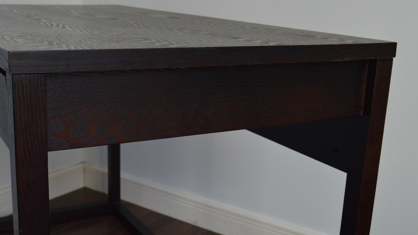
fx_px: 521
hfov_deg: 43.7
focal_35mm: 47
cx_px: 190
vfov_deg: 25.4
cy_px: 124
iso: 1600
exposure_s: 1/125
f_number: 5.6
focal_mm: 26
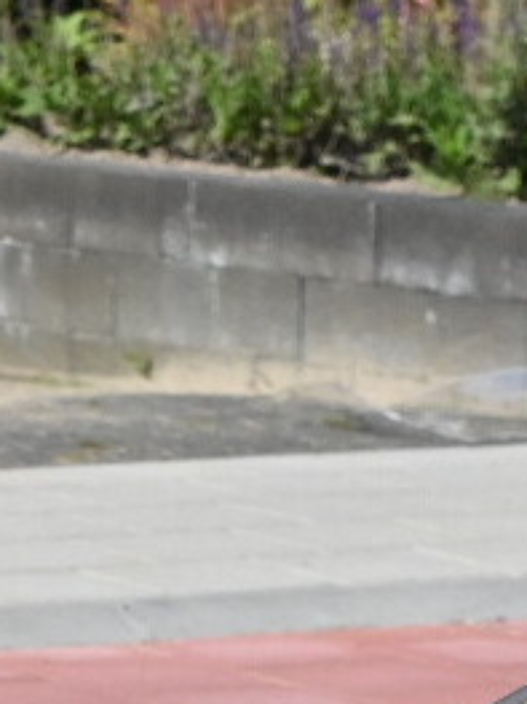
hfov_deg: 2.9
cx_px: -1747
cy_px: 1044
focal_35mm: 491
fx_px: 9975
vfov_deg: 4.0
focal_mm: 70
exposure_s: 1/500
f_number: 11
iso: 400
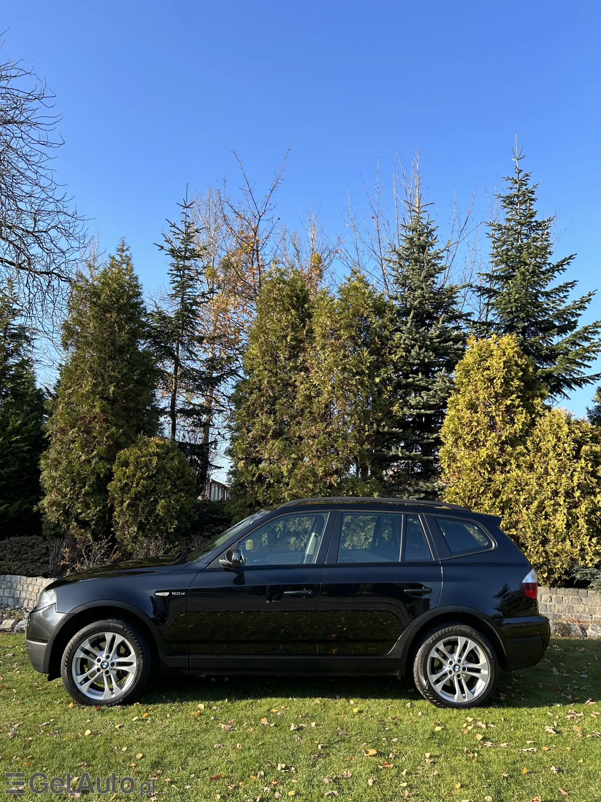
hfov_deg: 53.1
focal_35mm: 26
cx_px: 300
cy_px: 401
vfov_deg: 67.3
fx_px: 602
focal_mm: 5.7
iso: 50
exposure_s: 1/1048
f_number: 1.5
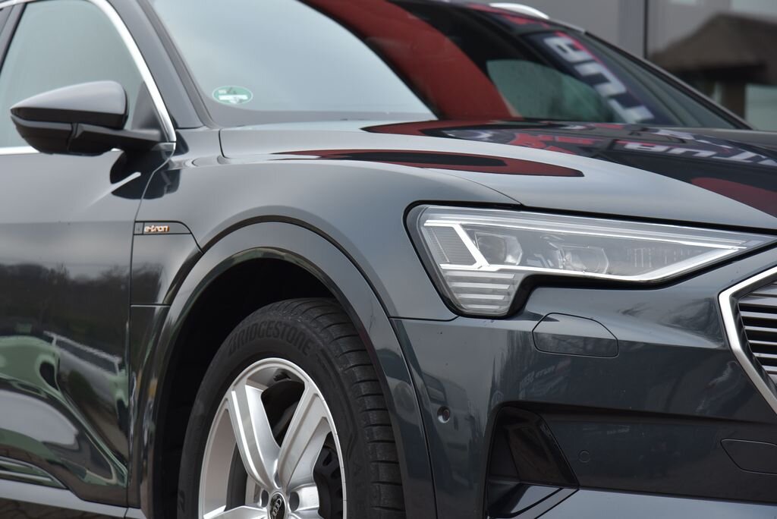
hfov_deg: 17.1
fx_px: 2591
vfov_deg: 11.4
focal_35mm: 120
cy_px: 260
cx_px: 388
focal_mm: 120
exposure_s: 1/160
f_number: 6.3
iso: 500
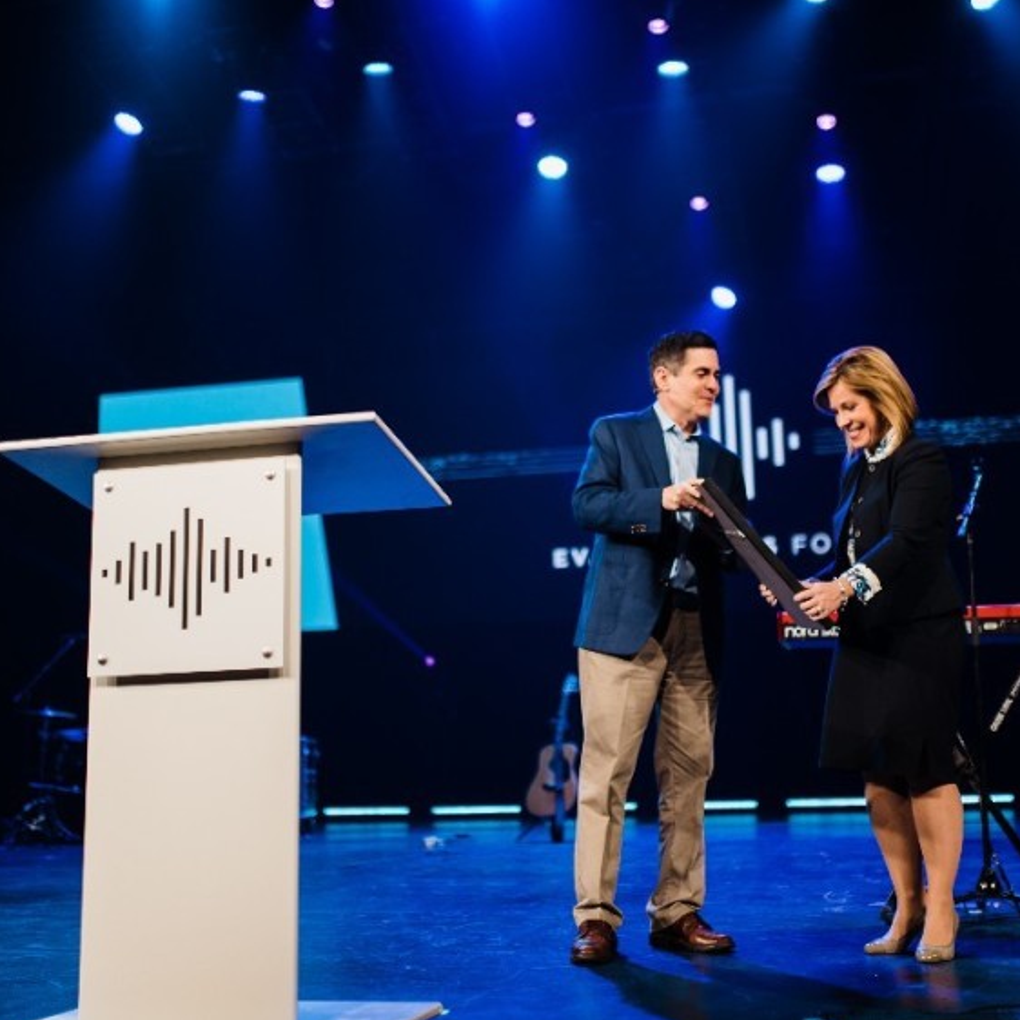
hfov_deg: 37.5
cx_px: 561
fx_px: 1500
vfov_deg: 37.6
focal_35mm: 45
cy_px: 513
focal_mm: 35
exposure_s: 1/160
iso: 320
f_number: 1.6
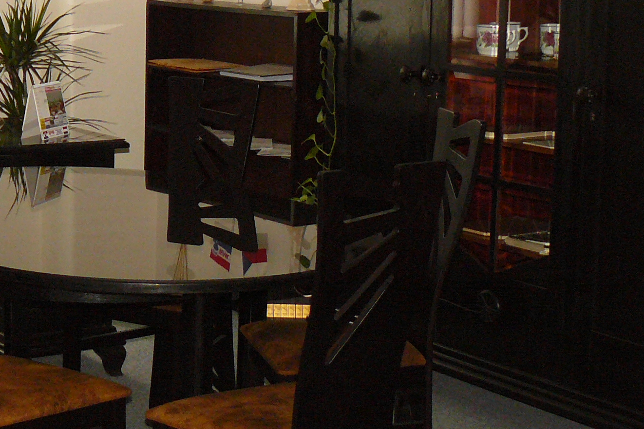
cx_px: 4
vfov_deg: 15.7
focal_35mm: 87
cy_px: 123
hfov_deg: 22.5
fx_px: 1556
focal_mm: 6
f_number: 2.8
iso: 250
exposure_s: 1/60
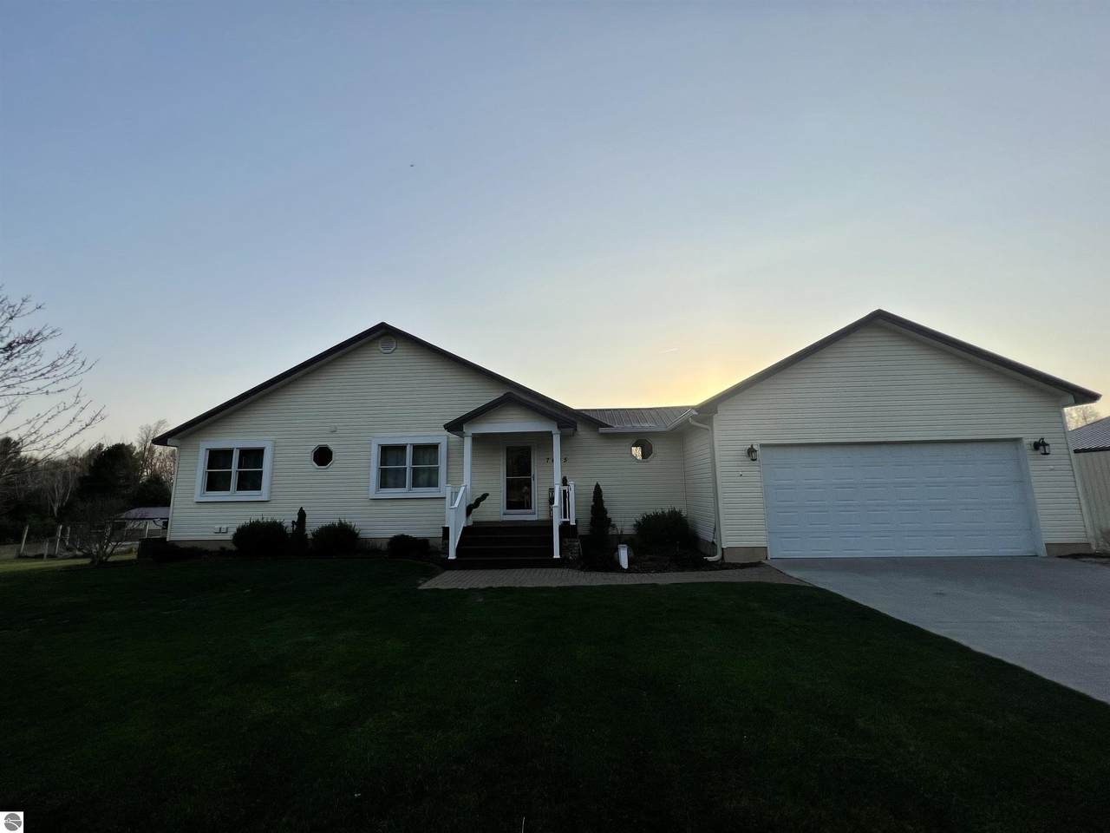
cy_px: 416
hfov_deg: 106.2
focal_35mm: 13
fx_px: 417
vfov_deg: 89.9
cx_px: 555
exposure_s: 1/2137
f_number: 1.8
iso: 32
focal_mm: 1.57
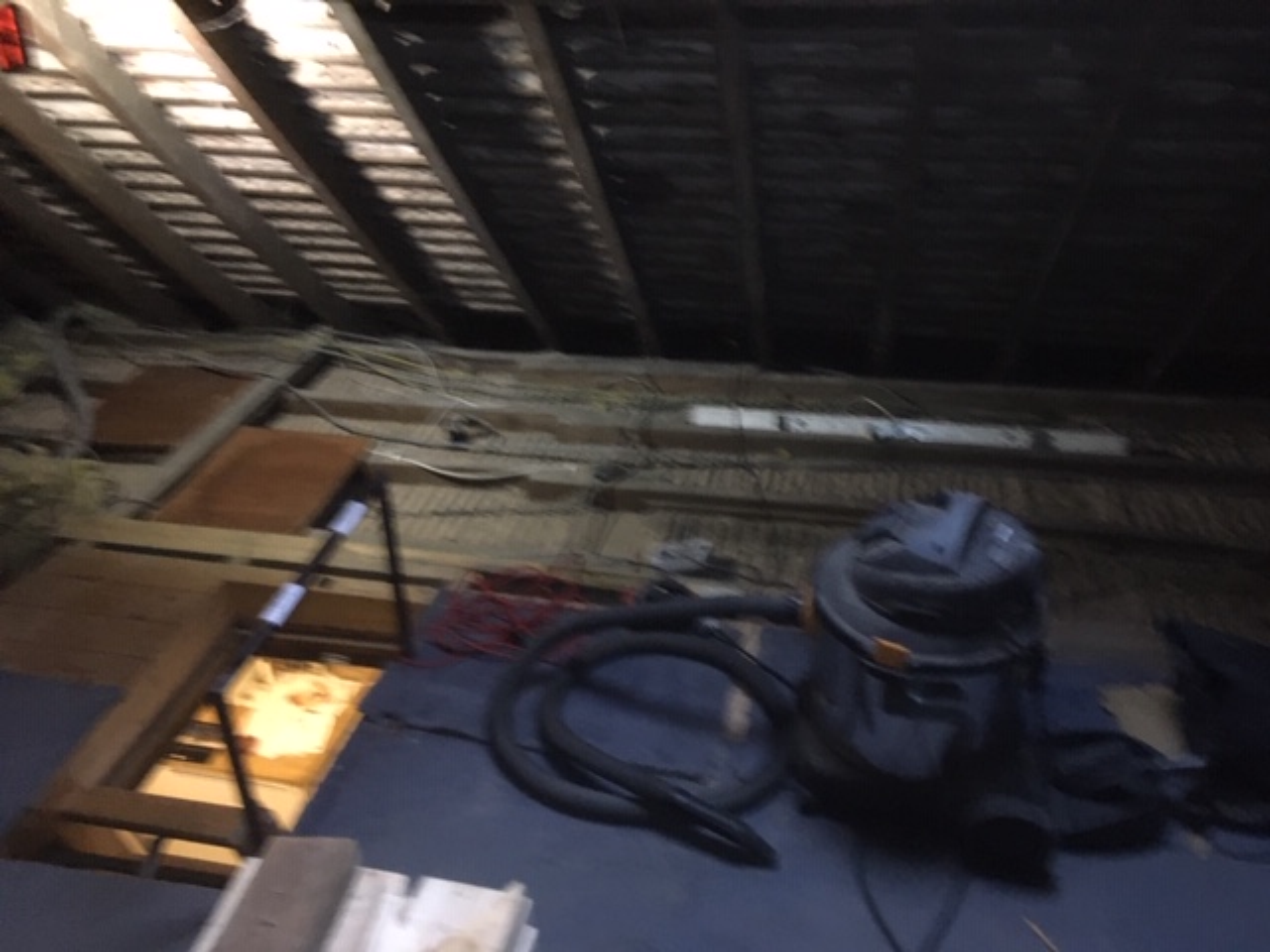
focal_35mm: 29
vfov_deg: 48.2
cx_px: 635
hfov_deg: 61.7
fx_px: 1064
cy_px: 476
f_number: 2.2
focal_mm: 4.15
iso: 400
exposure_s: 1/17
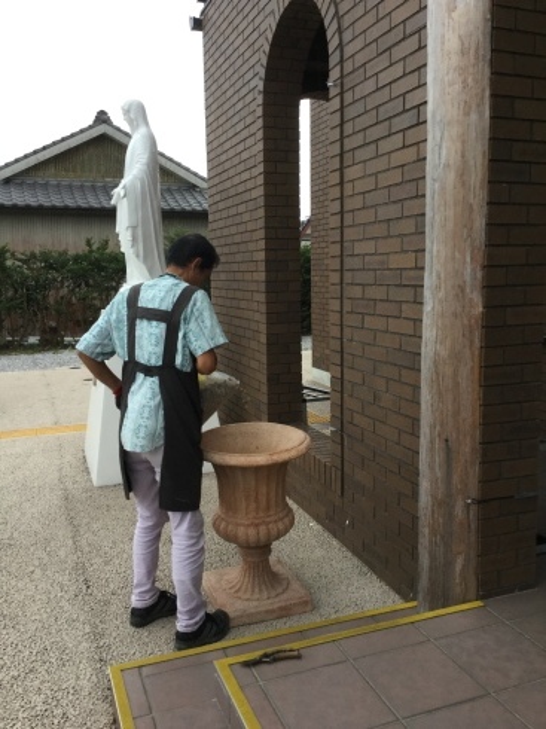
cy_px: 364
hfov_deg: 45.4
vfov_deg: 58.4
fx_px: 653
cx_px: 273
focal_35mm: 31
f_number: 2.4
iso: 32
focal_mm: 3.3
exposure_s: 1/40
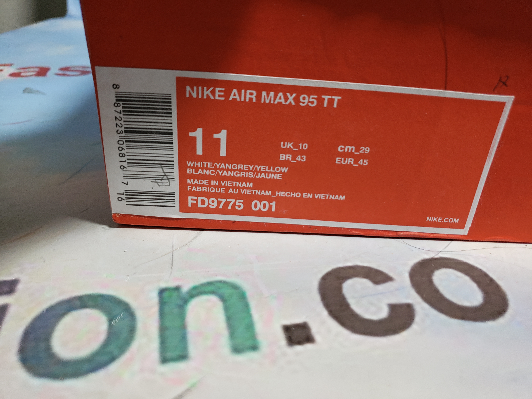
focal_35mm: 26
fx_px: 400
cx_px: 266
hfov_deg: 67.3
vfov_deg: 53.1
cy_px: 200
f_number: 1.5
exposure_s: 1/232
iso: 50
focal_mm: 4.3
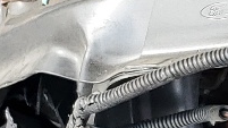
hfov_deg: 8.4
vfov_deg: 5.4
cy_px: 0
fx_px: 1366
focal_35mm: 226
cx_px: 624
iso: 50
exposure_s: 1/323
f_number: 1.5
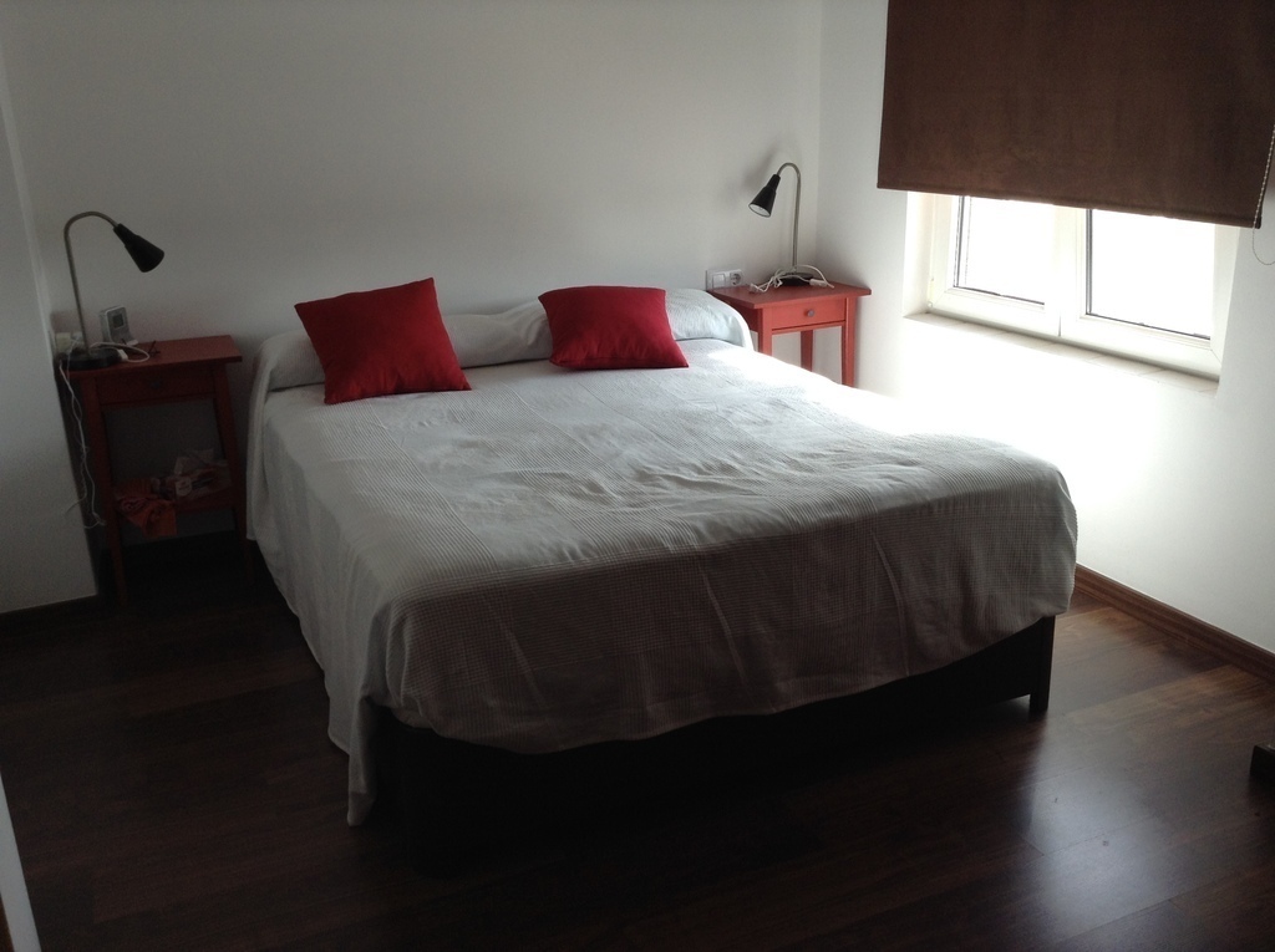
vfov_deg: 42.8
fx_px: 1214
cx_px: 638
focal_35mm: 33
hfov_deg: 55.4
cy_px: 476
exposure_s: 1/60
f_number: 2.4
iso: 32
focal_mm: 3.3
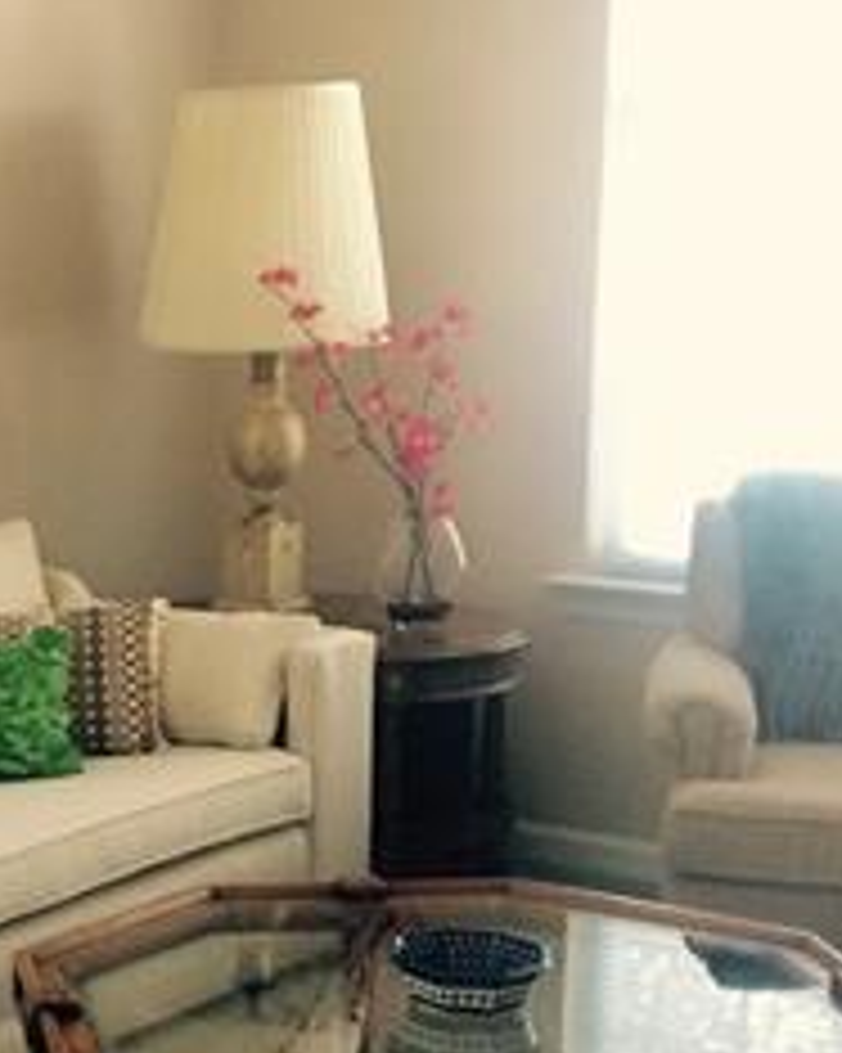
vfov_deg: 20.5
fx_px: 2899
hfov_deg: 15.5
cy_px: 774
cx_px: -333
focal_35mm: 93
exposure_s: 1/30
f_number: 2.2
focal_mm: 4.15
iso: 40
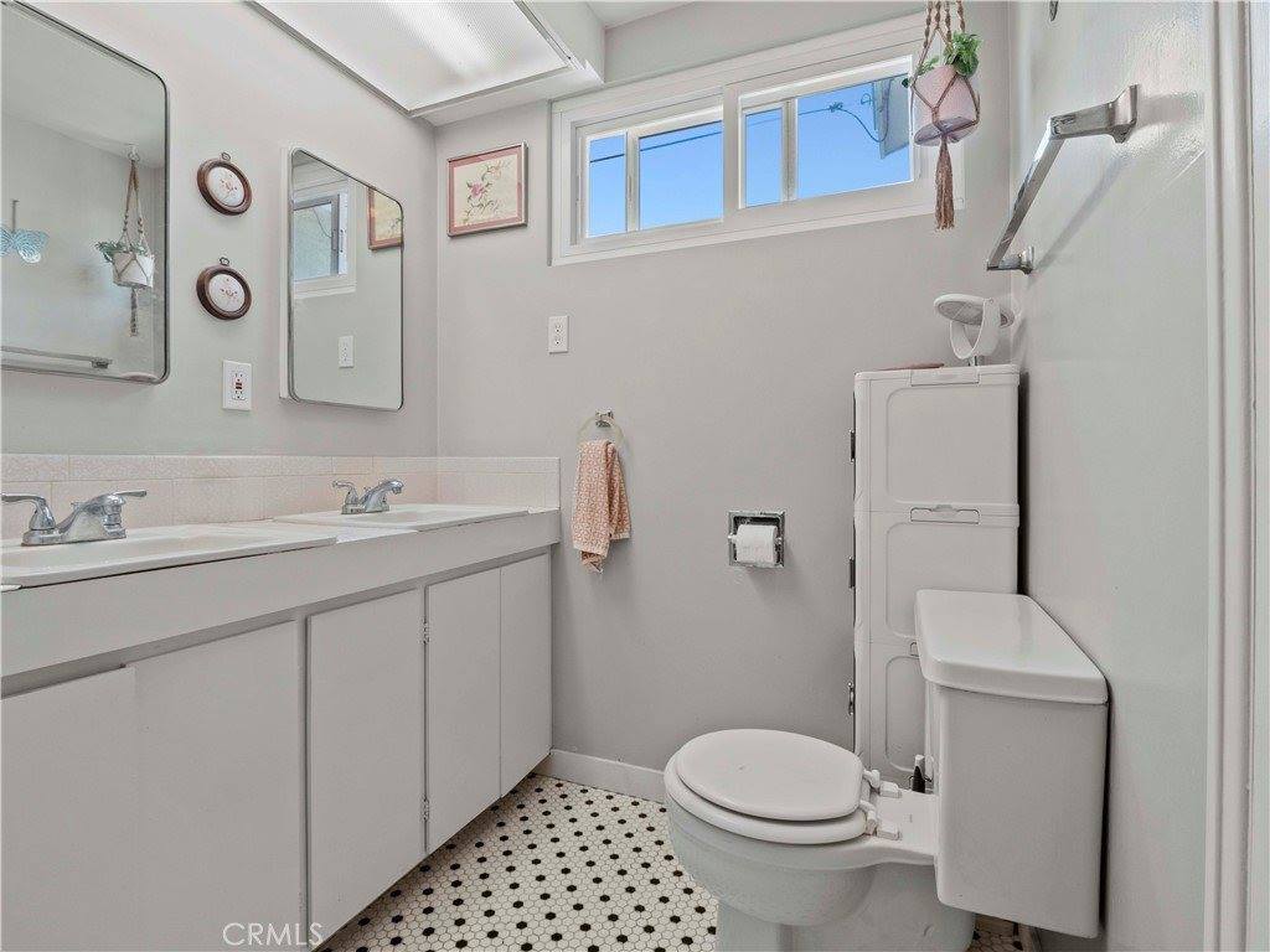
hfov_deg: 94.5
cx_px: 635
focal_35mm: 16
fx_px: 587
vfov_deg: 78.1
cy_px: 476
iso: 200
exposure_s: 1/3
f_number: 8
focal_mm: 8
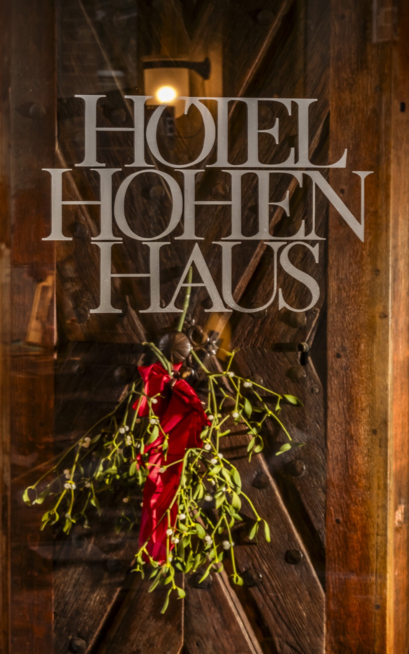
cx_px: 204
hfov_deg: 11.5
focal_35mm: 114
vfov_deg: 18.3
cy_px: 328
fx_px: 2033
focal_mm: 74.1
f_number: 22
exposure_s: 1.4
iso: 800
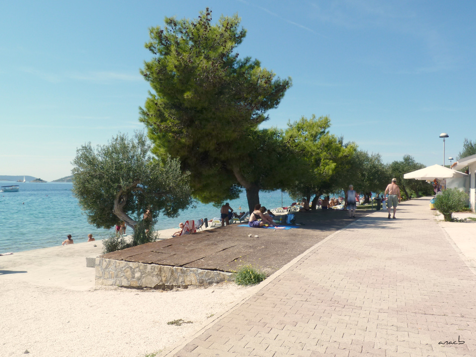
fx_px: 371
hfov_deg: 65.3
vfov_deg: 51.4
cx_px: 238
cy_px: 178
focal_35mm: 27
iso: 80
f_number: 5.6
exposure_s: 1/320
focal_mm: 4.8
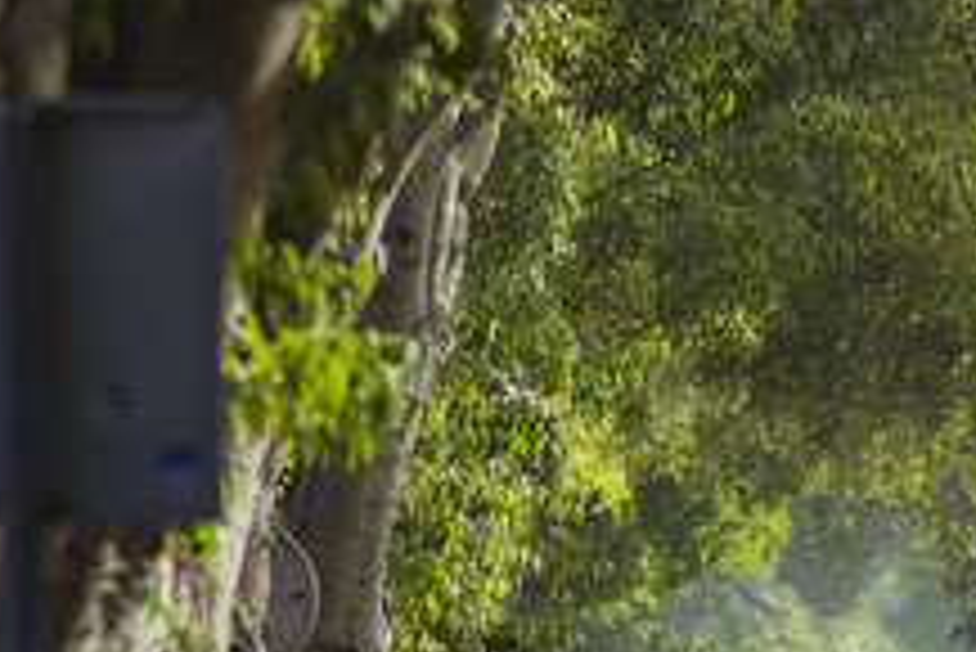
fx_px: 33775
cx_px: 1277
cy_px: 778
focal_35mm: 1245
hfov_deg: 1.7
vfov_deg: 1.1
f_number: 8
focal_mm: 300
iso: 200
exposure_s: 1/250
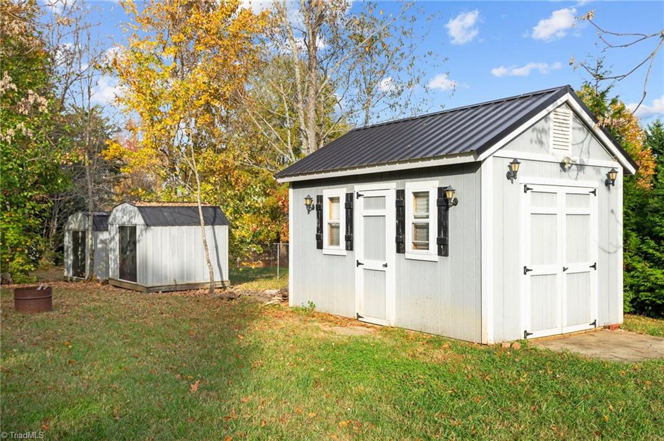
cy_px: 220
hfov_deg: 54.5
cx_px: 332
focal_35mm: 35
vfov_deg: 37.8
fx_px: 645
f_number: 7.1
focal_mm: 35
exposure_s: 1/320
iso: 200
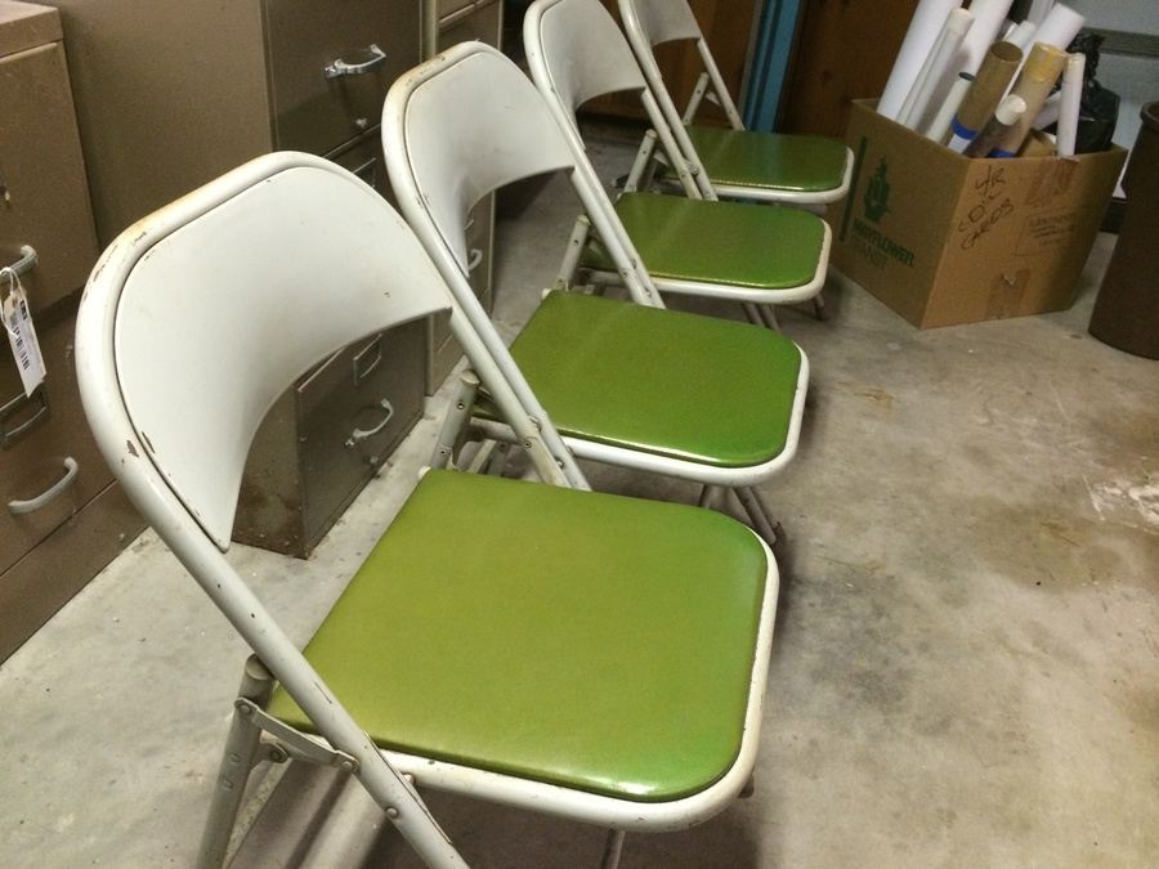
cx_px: 580
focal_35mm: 30
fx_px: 1004
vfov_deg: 46.8
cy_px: 434
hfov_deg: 60.0
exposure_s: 1/24
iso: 320
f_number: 2.2
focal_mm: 4.12
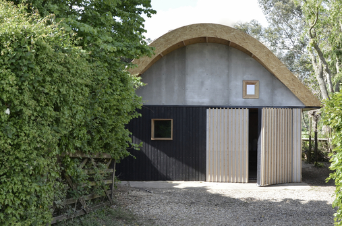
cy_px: 100
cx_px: 207
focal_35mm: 51
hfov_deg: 38.9
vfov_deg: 26.4
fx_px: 481
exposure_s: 1/200
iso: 200
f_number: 7.1
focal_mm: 21
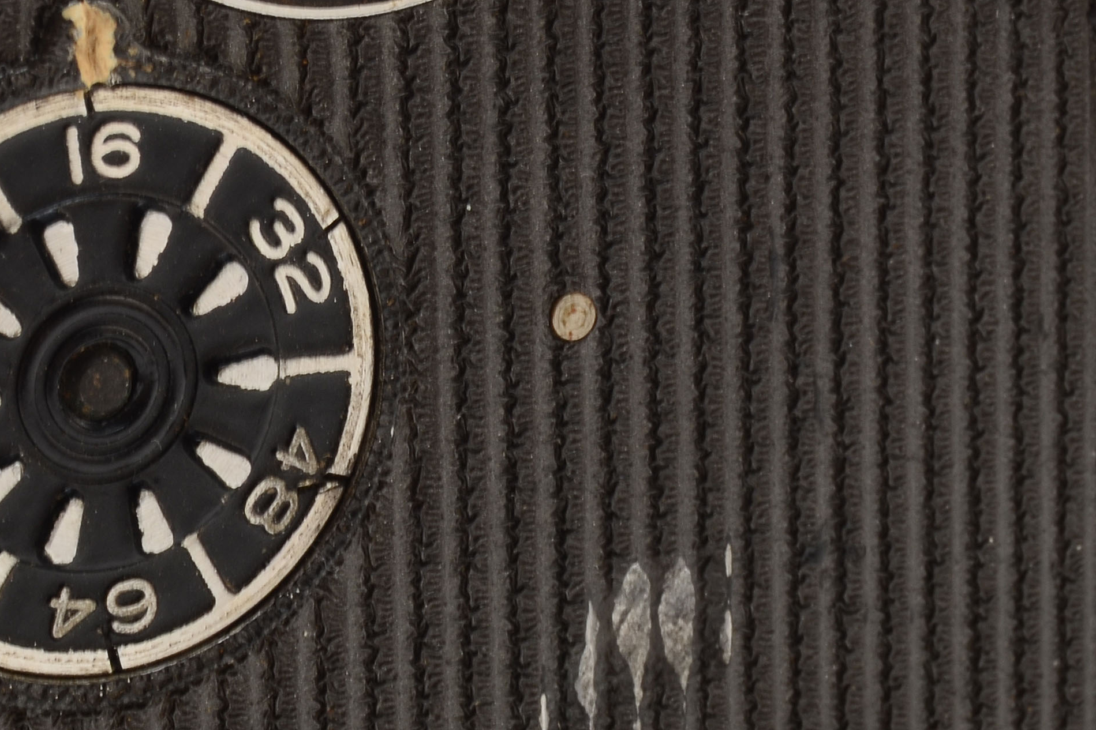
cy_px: -54
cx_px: 339
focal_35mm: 202
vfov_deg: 6.8
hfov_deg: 10.2
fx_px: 6149
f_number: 18
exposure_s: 1/160
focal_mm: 52
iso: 100
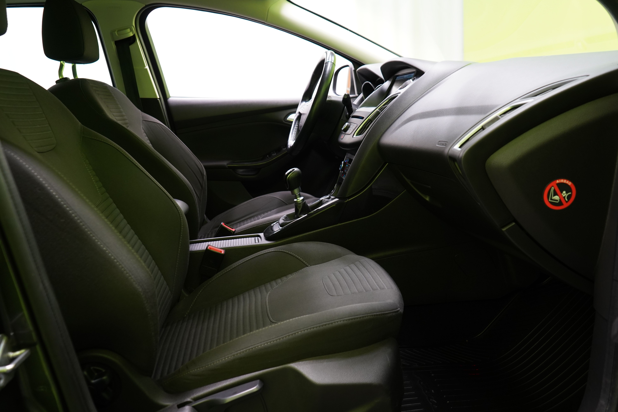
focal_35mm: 28
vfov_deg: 46.4
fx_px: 481
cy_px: 206
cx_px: 309
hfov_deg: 65.5
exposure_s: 1/20
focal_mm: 28
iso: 1600
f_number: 5
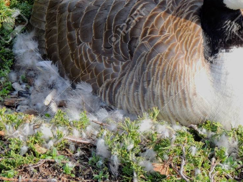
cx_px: 188
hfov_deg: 3.8
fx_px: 3670
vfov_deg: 2.8
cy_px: 30
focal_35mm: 523
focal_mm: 53.5
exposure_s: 1/200
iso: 180
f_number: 4.8
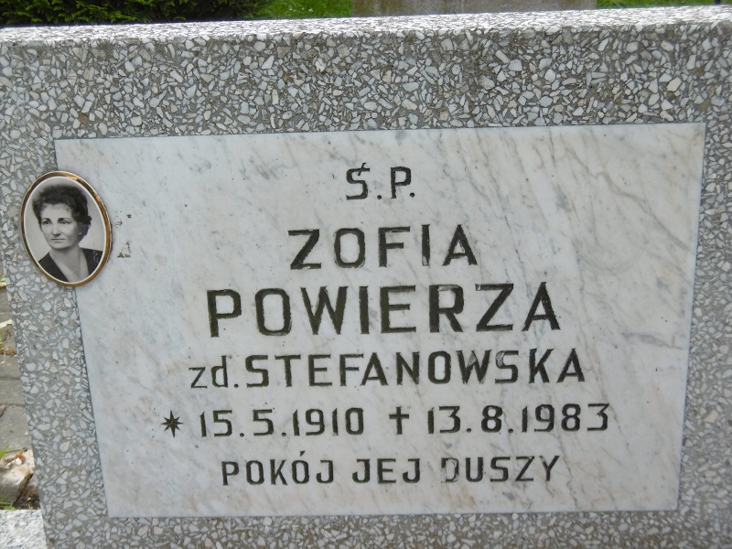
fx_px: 1248
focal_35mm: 59
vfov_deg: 24.8
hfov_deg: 32.7
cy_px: 274
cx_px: 366
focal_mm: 10.5
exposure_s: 1/200
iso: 100
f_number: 4.2
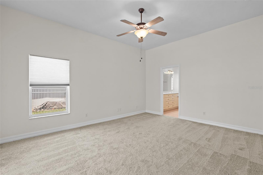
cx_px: 132
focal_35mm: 16
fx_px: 117
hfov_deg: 96.7
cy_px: 88
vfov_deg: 73.7
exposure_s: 1/3
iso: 200
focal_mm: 16
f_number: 9
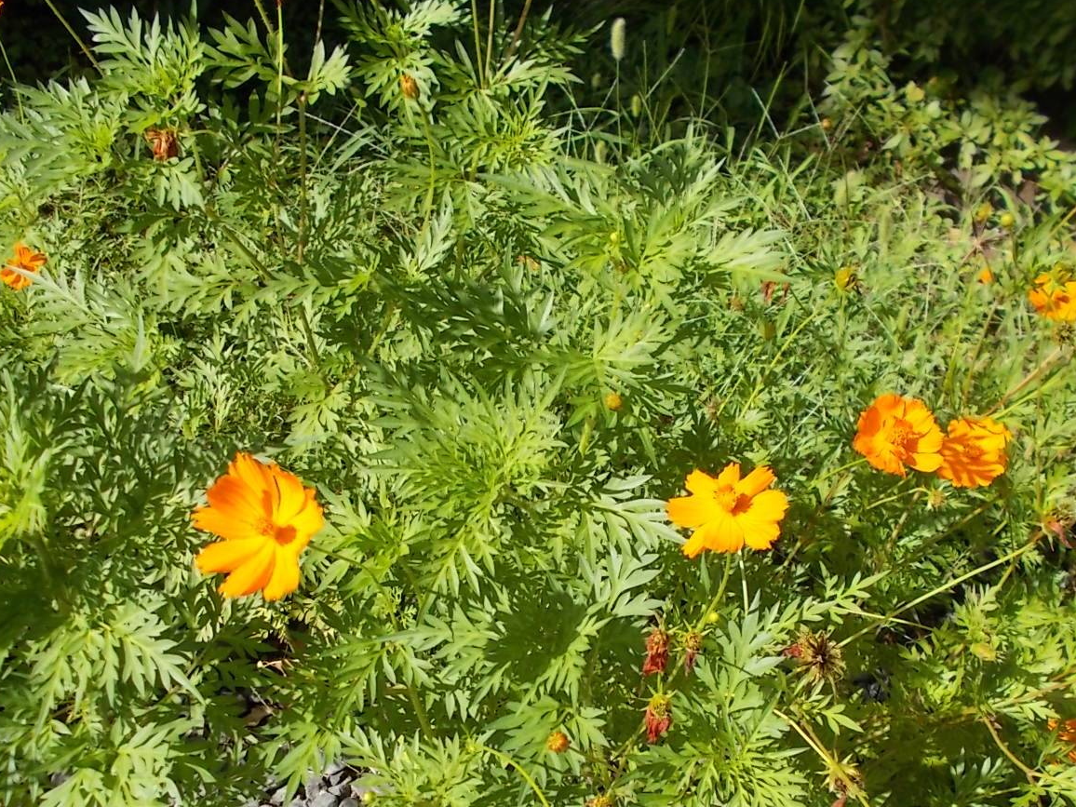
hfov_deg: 51.4
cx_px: 541
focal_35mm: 36
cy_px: 531
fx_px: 1119
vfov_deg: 39.2
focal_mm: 4.6
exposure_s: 1/100
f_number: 8
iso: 80
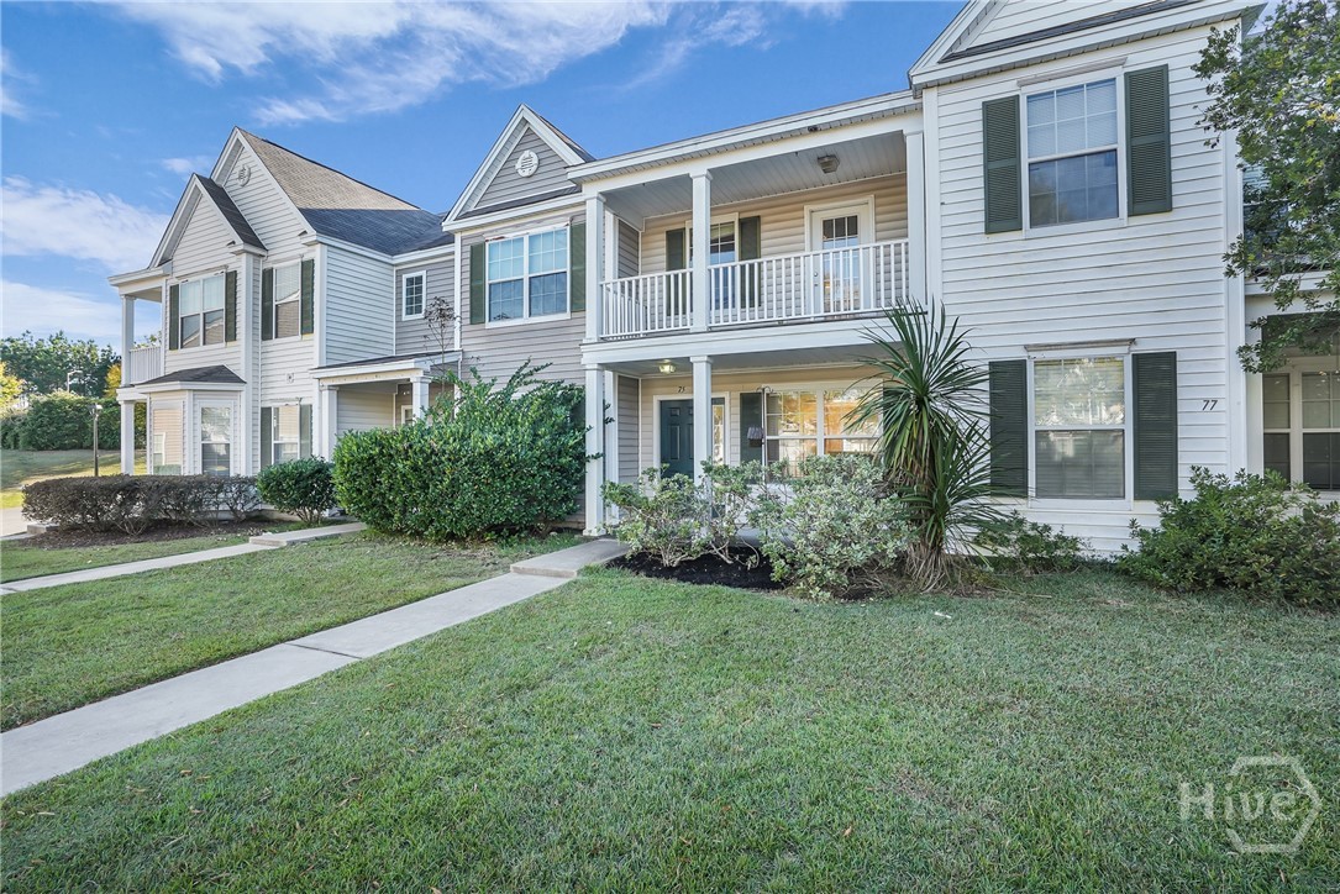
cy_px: 447
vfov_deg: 73.8
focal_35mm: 16
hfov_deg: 96.7
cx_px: 670
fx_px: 596
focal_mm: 16
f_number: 9
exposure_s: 1/60
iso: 320
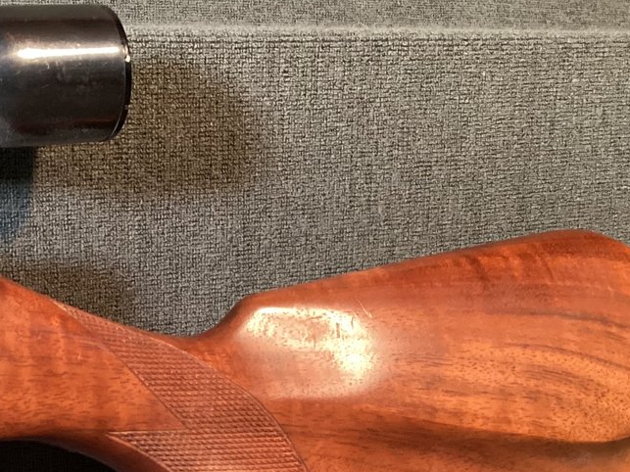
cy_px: 502
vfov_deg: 19.4
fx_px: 1328
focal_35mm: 73
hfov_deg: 26.1
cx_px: 106
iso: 320
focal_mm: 3.3
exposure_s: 1/30
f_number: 2.4
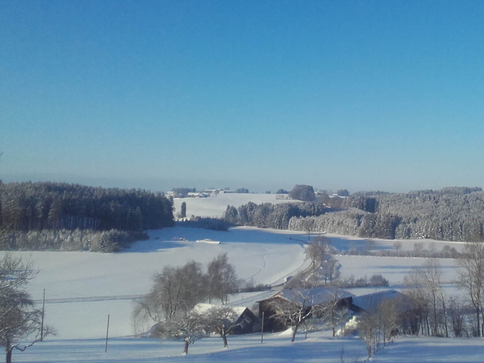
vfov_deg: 26.8
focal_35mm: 54
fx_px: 755
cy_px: 109
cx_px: 357
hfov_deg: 34.9
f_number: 2.2
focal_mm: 3.31
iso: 50
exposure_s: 1/1598
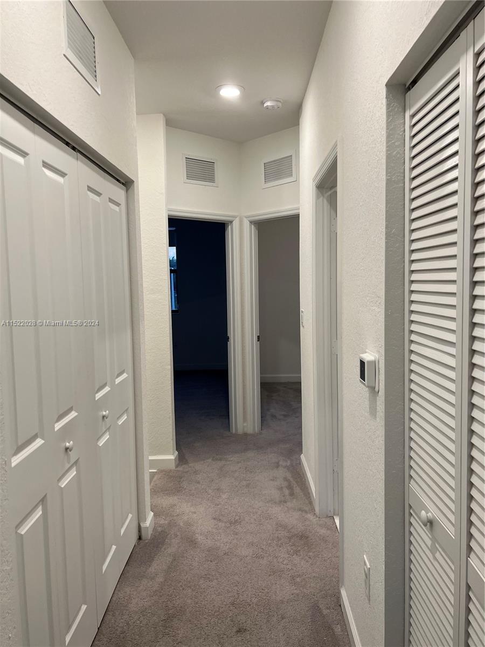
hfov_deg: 53.1
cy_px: 324
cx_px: 242
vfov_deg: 67.3
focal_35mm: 26
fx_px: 486
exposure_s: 1/120
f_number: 1.5
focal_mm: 5.7
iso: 100
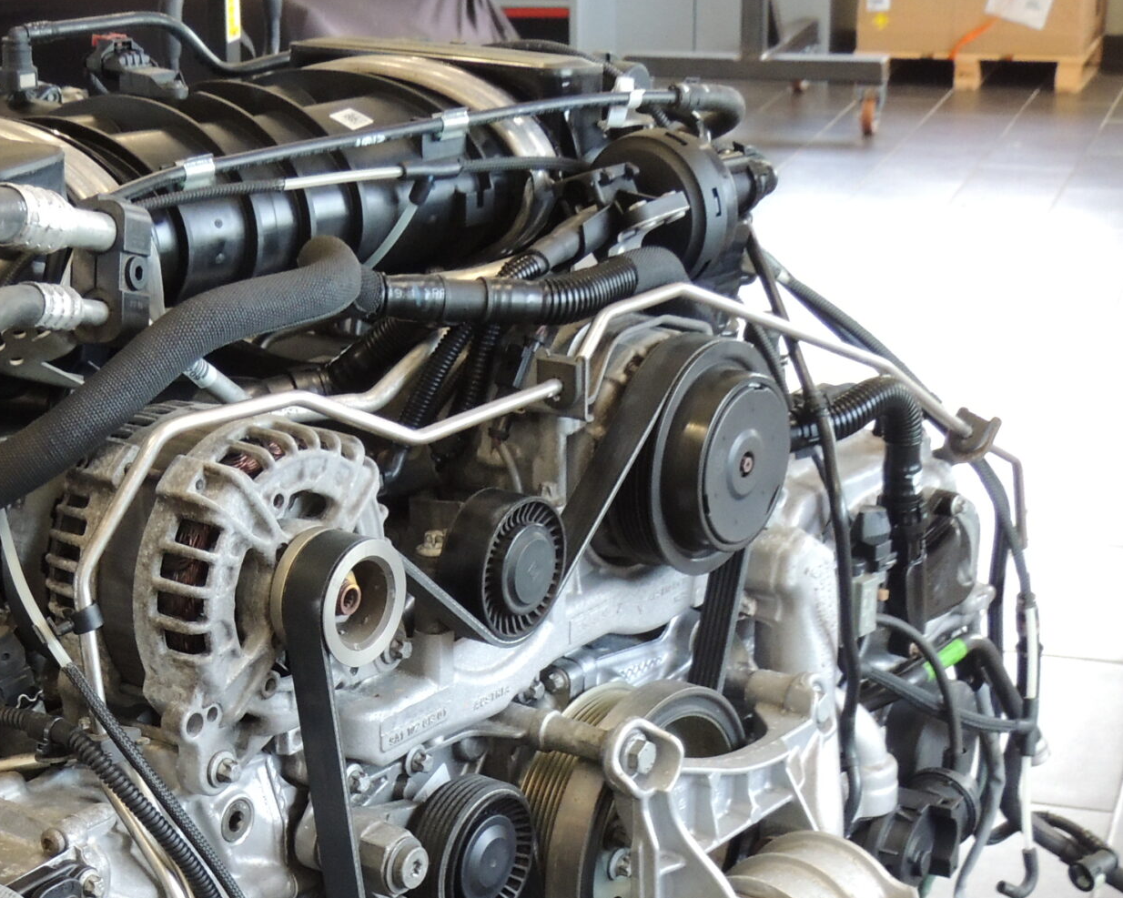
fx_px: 2692
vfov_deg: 18.8
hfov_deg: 23.2
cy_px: 679
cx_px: 209
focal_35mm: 81
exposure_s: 1/40
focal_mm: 7.1
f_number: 3.3
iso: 400
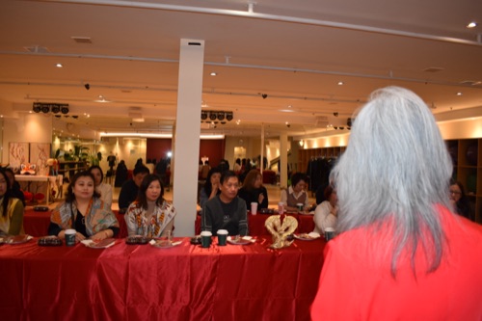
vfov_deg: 47.9
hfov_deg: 67.4
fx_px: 361
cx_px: 241
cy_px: 160
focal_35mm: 27
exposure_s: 1/80
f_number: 4.5
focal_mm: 18
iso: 800
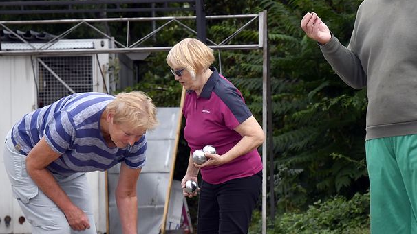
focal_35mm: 193
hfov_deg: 11.2
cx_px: 246
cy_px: 125
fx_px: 2134
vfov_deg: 6.3
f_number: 6.3
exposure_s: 1/500
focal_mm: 62
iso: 800
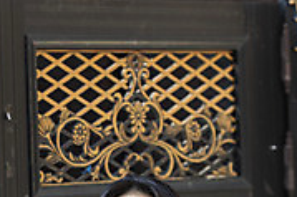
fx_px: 2217
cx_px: 122
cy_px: 250
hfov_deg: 7.7
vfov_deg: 5.1
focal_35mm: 269
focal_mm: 120
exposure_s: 1/400
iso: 160
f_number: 2.8
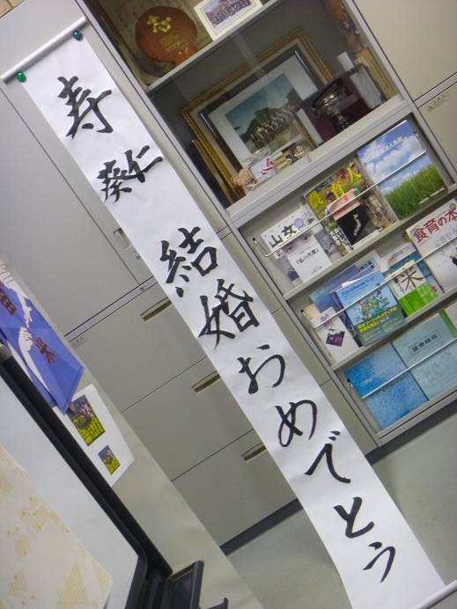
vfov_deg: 38.2
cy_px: 304
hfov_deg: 29.1
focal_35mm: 50
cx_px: 228
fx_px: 880
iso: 400
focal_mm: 9
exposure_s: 1/13
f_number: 4.9
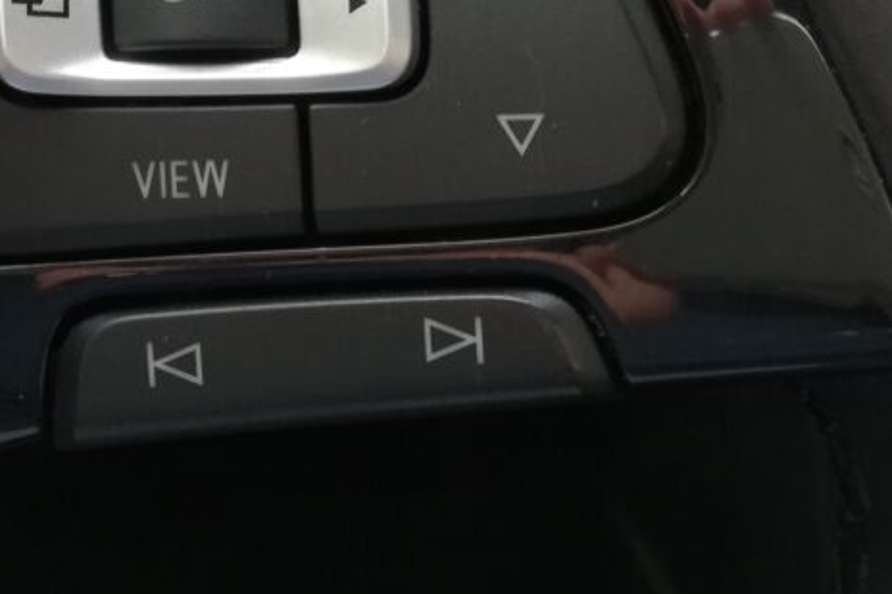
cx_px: 227
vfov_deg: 19.2
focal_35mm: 70
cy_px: 94
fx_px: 1734
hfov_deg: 28.4
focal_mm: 3.83
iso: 160
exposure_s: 1/30
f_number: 2.2
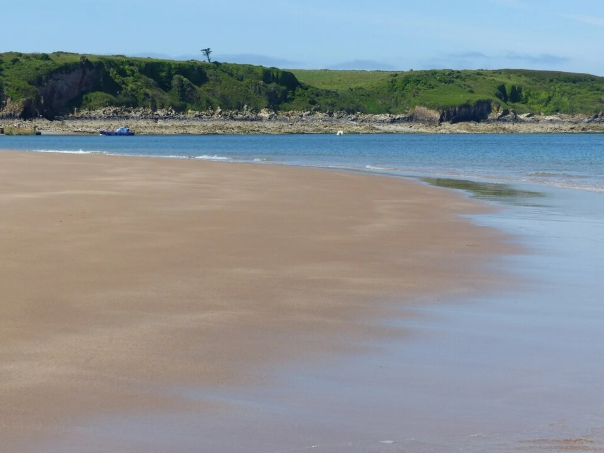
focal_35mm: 89
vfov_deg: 16.6
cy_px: 226
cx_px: 302
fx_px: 1553
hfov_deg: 22.0
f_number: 4
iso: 100
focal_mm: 16
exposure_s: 1/1000
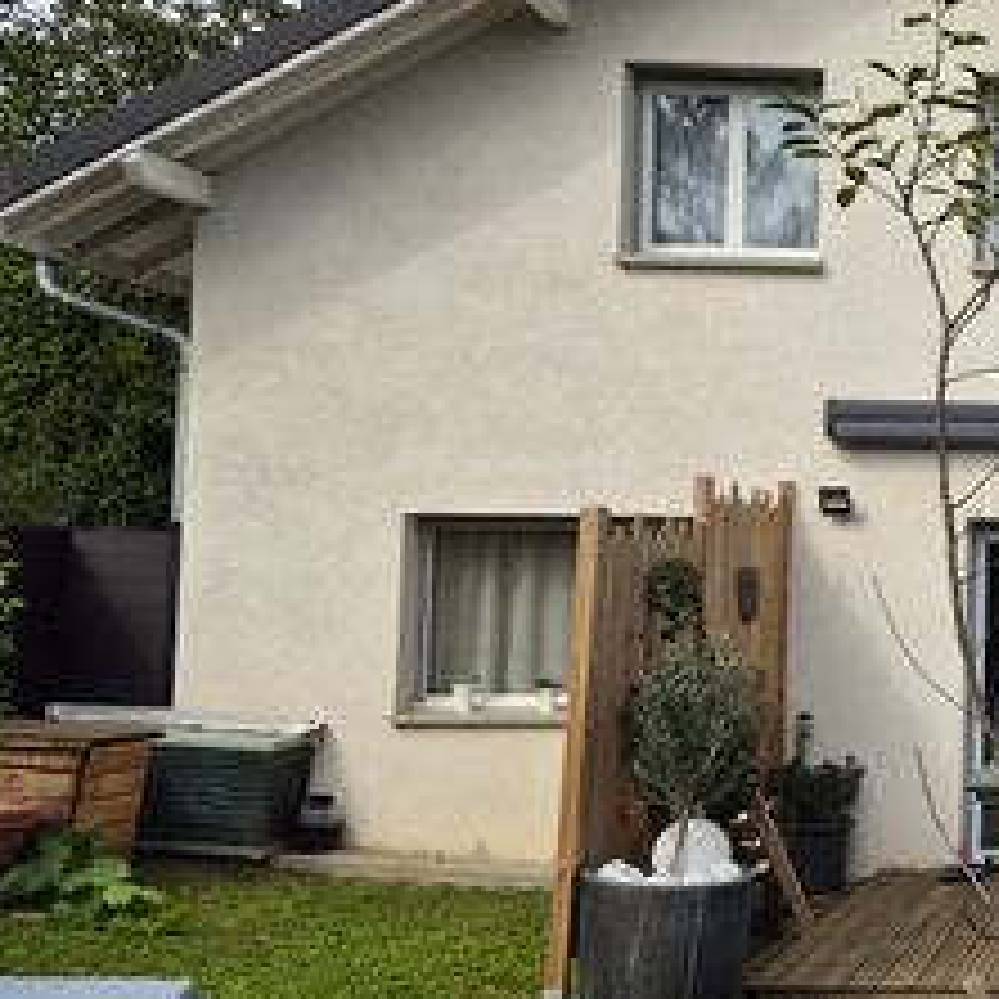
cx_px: 1300
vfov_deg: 31.1
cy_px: 531
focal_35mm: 55
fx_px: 1796
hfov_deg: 26.4
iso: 25
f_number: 1.8
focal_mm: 5.4
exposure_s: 1/1832
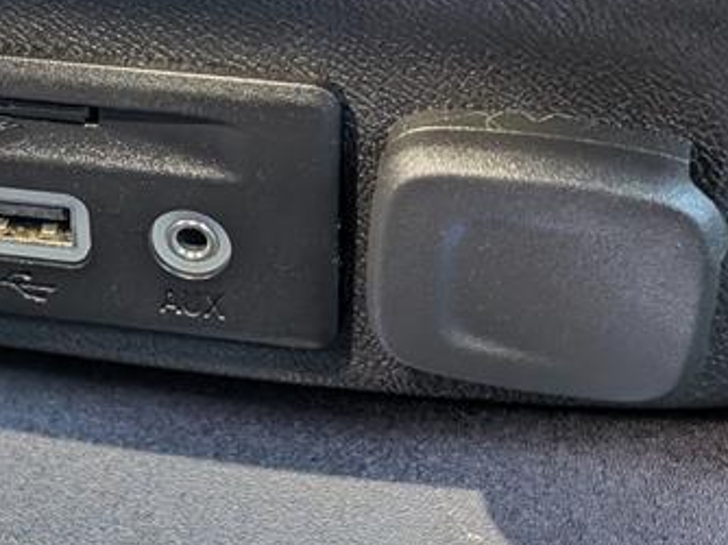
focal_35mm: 94
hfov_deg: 20.7
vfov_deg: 15.7
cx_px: 190
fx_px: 1975
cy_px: 211
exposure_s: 1/70.9
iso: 364
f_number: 1.68
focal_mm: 6.9
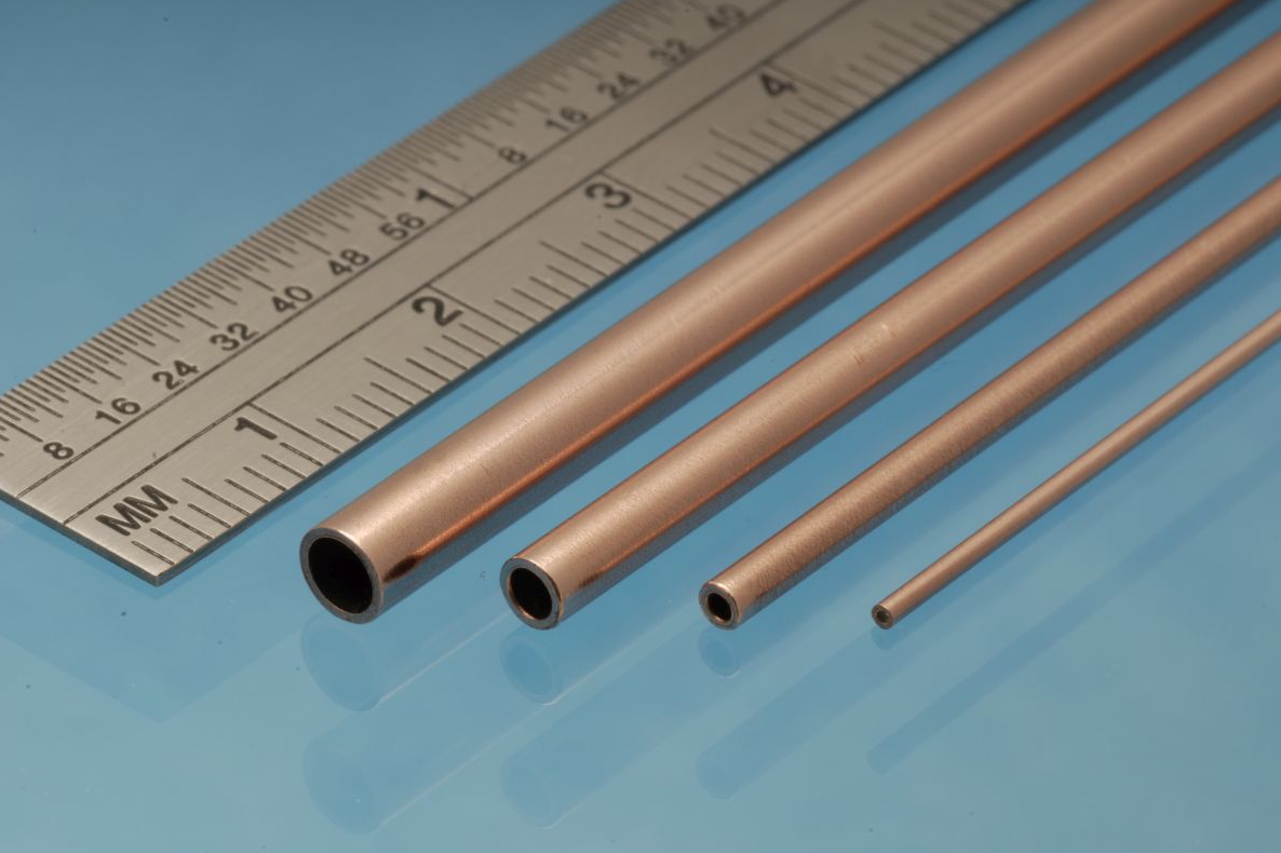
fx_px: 2703
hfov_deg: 26.7
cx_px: 647
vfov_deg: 17.9
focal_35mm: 76
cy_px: 426
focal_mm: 50
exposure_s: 1/250
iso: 100
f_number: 16
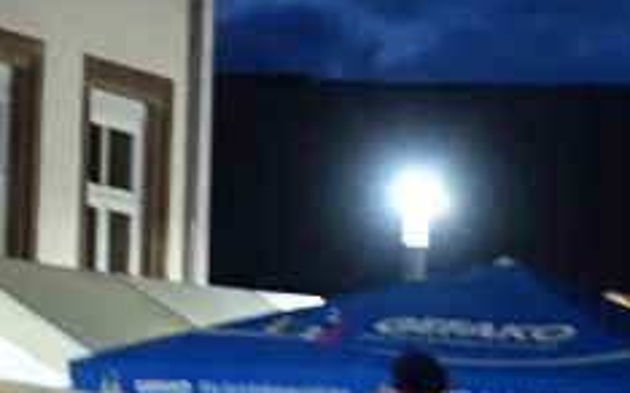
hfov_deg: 11.6
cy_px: 351
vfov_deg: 7.8
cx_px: 1117
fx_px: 2866
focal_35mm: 167
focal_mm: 8.8
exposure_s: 1/25
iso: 800
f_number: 1.8
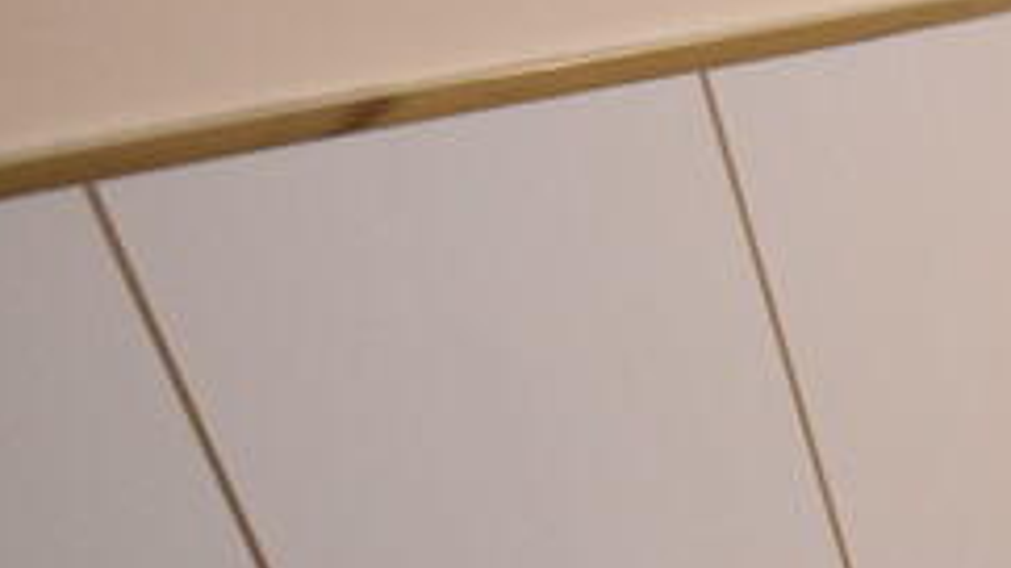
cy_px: 604
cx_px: 1926
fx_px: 1962
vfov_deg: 16.1
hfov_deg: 19.5
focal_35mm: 73
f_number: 4.2
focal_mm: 11
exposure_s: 1/60
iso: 1000
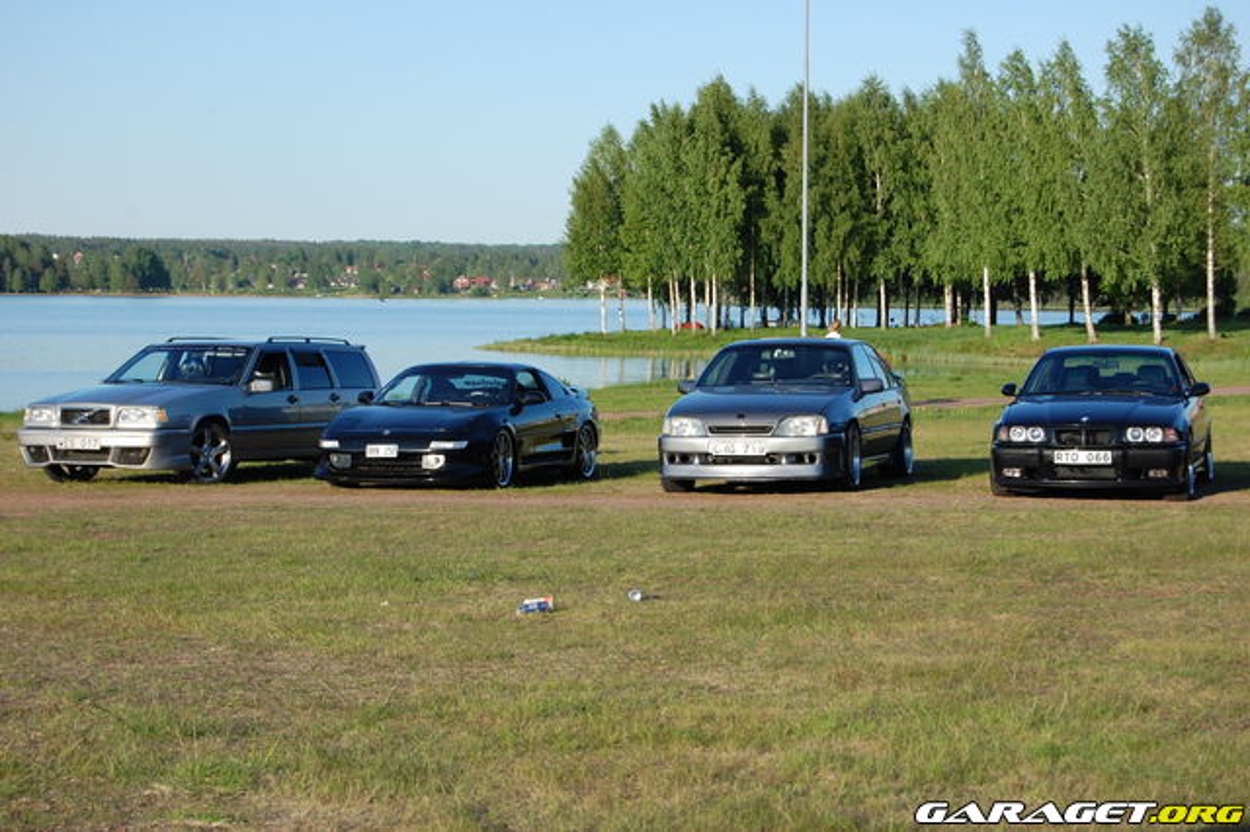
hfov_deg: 24.6
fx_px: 2863
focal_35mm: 82
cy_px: 416
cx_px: 625
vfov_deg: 16.5
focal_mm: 55
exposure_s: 1/250
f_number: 8
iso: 200
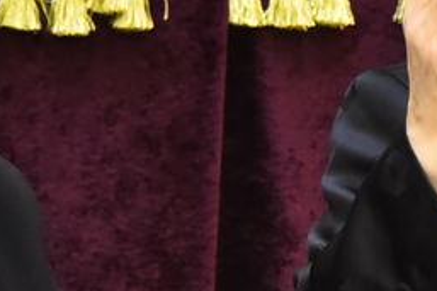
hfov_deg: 3.3
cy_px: -108
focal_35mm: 632
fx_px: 7667
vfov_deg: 2.2
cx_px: 695
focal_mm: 116
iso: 3200
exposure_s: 1/125
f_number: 5.6
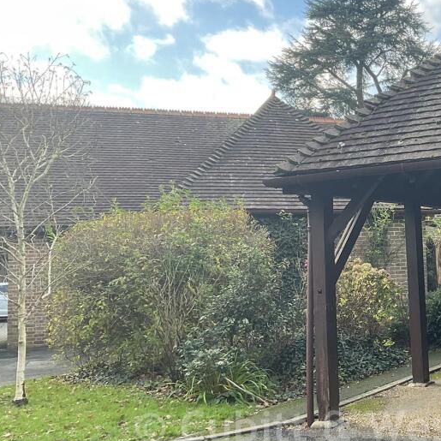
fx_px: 735
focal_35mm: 51
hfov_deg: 31.4
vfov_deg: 33.4
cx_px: 419
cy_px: 203
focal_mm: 3
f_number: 1.8
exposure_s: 1/145
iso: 16
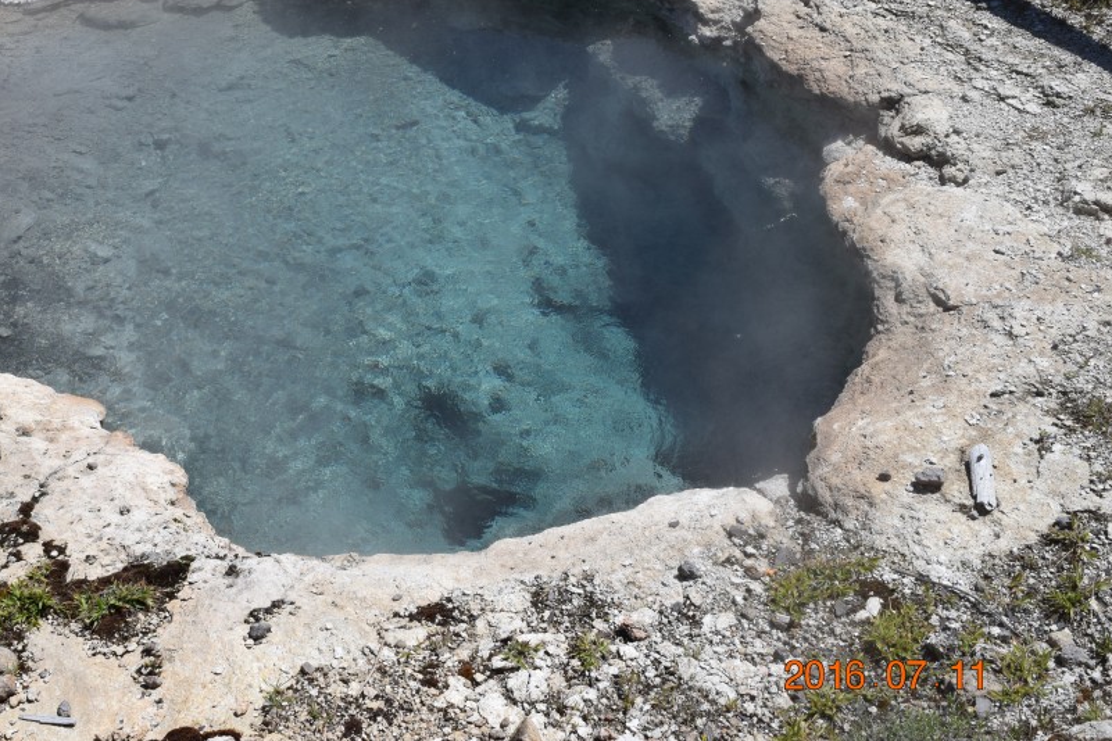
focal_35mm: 46
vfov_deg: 29.1
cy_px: 273
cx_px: 411
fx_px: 1421
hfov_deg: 42.4
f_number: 10
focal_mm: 24
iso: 200
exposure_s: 1/400
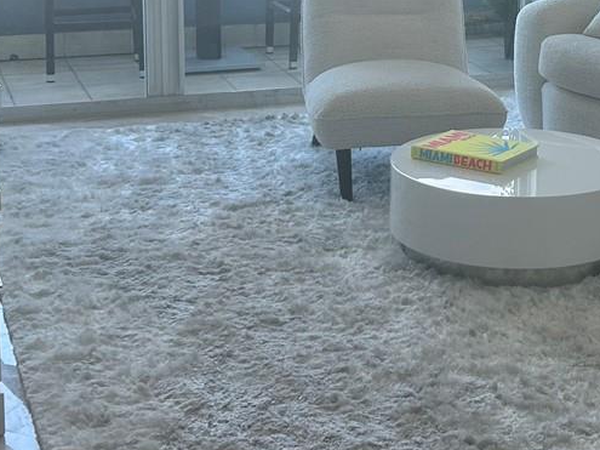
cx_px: 508
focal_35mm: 84
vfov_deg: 17.3
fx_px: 1456
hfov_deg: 22.9
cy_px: 44
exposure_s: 1/234
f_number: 1.5
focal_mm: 5.7
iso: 40
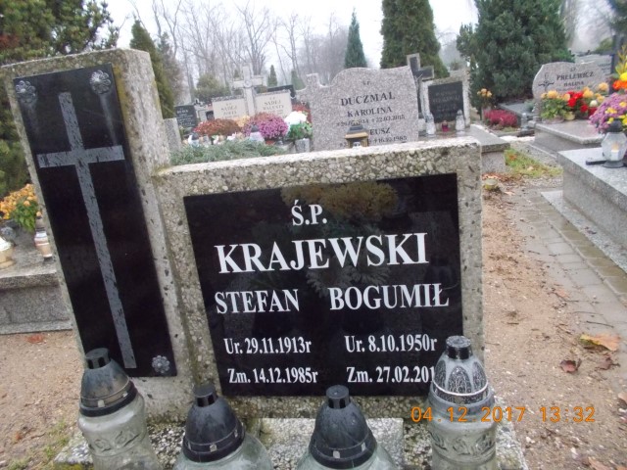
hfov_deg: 67.3
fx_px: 471
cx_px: 314
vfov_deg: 53.1
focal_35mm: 26
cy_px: 235
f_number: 3.2
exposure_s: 1/100
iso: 800
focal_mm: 4.6
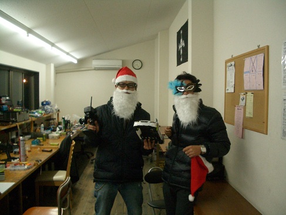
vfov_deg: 40.7
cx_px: 143
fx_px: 289
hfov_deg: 52.6
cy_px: 108
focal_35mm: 35
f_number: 2.6
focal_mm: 5.8
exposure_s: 1/60
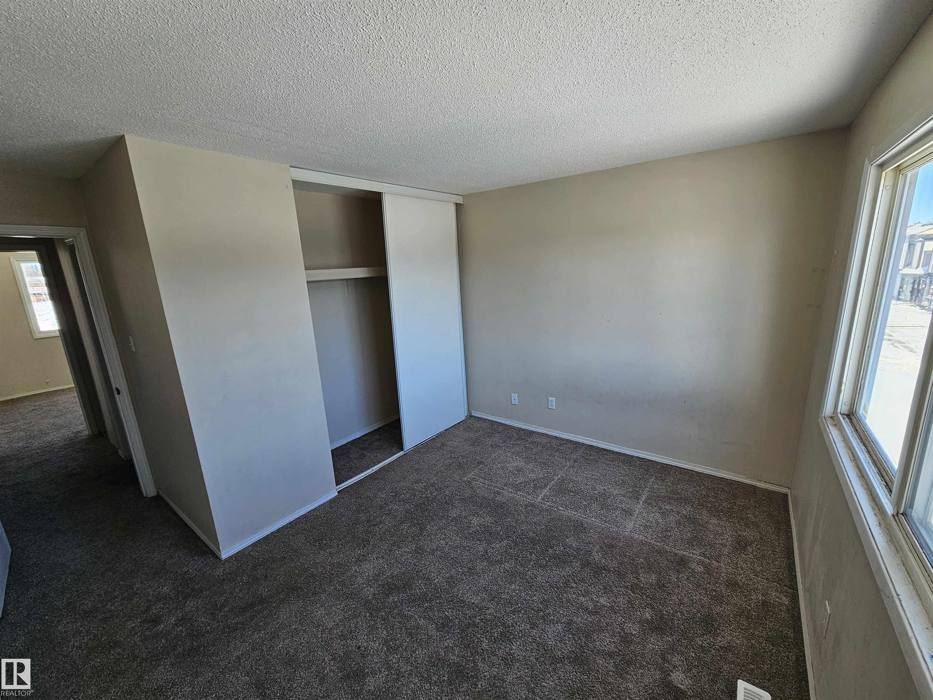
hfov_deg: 106.2
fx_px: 350
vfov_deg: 89.9
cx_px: 466
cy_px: 350
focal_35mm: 13
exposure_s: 1/120
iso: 50
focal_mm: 2.2
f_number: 2.2
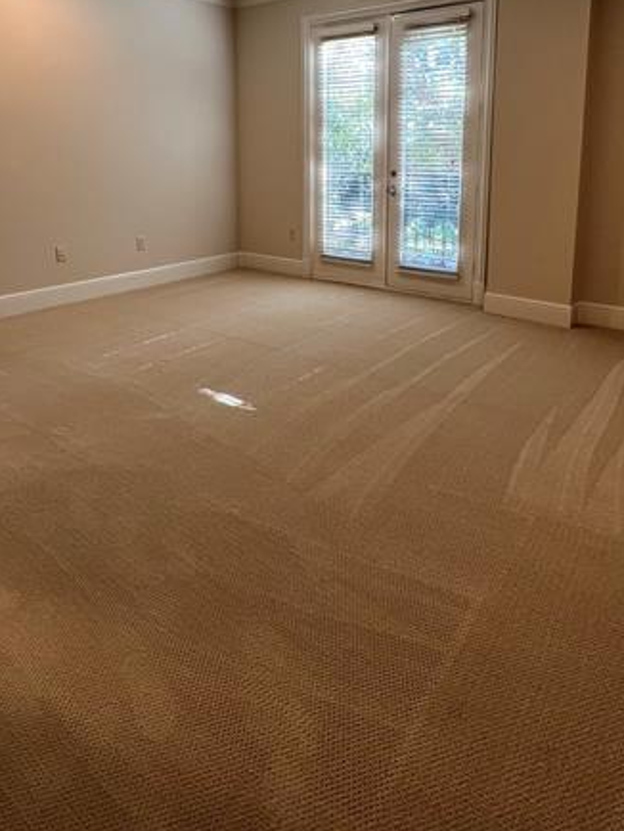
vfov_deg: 70.9
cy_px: 253
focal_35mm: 23
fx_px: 552
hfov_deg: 58.9
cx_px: 333
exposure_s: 1/120
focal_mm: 1.57
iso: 125
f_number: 1.8
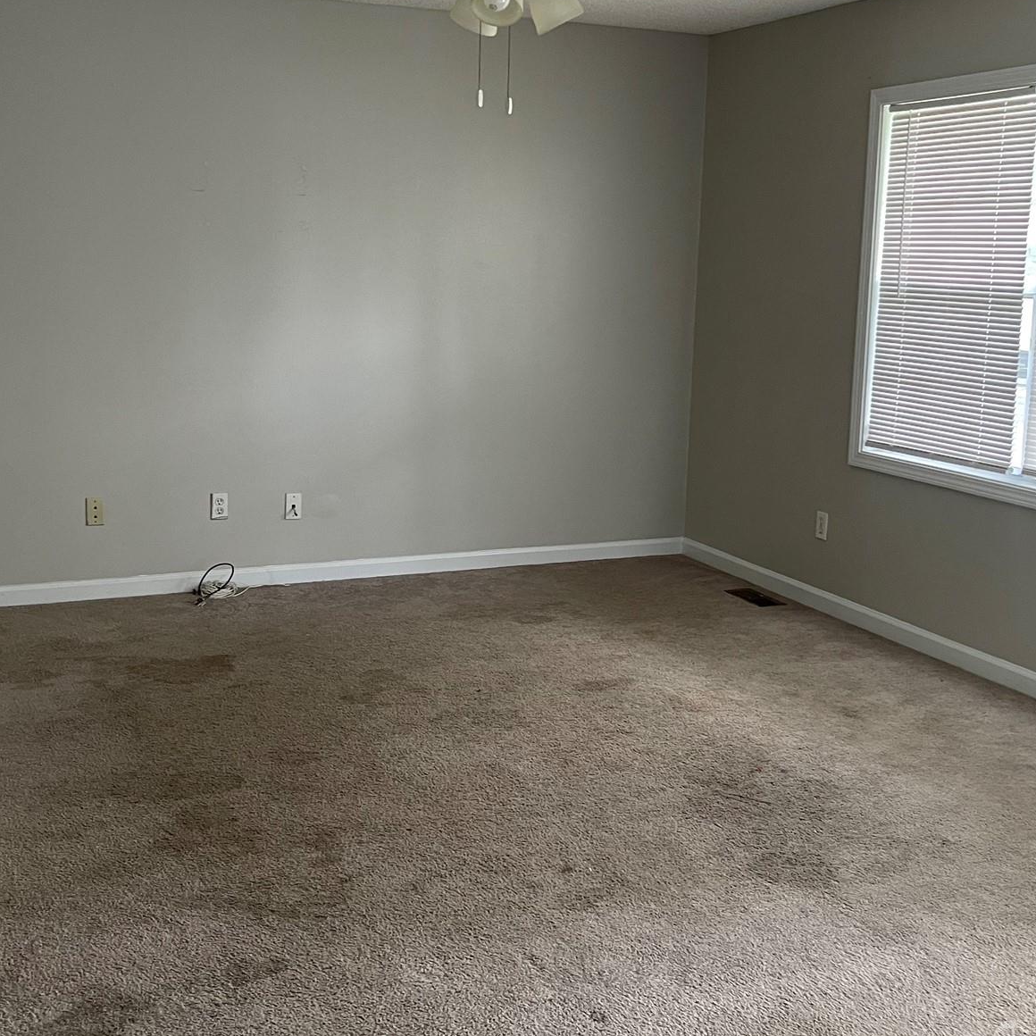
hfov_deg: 42.8
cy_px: 447
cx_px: 499
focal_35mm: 39
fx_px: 1321
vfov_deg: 42.7
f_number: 1.6
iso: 200
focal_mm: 5.1
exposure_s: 1/60
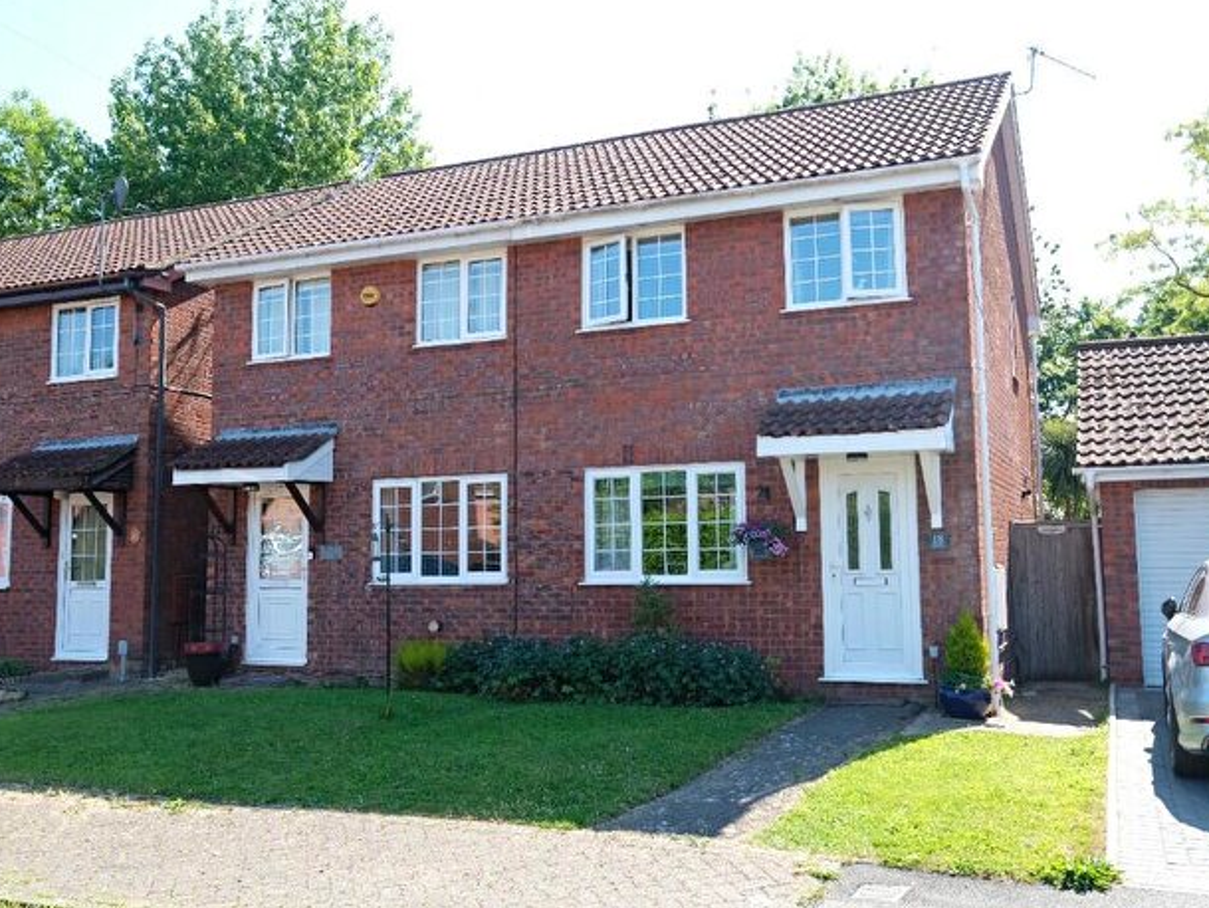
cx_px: 662
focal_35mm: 32
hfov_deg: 56.7
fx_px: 1118
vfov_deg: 44.2
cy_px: 453
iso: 200
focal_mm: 19.1
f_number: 5.6
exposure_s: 1/180
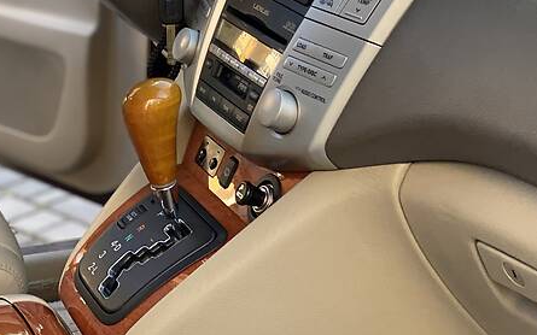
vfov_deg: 13.1
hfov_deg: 20.8
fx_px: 1449
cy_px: 24
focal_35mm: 99
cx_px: 121
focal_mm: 6
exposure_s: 1/122
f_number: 2
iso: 100
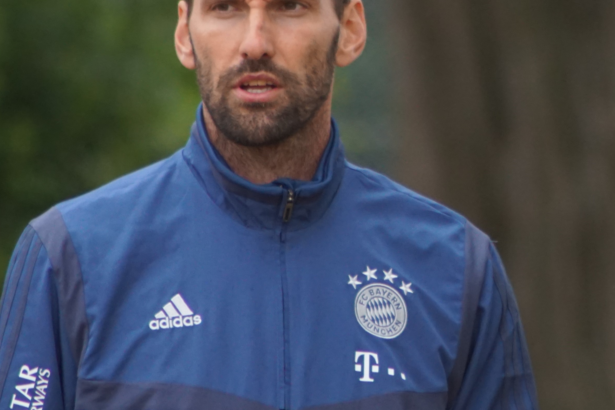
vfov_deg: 1.2
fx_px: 19493
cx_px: 560
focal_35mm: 1141
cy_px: 32
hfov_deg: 1.8
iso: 1000
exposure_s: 1/500
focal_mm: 300
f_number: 5.6
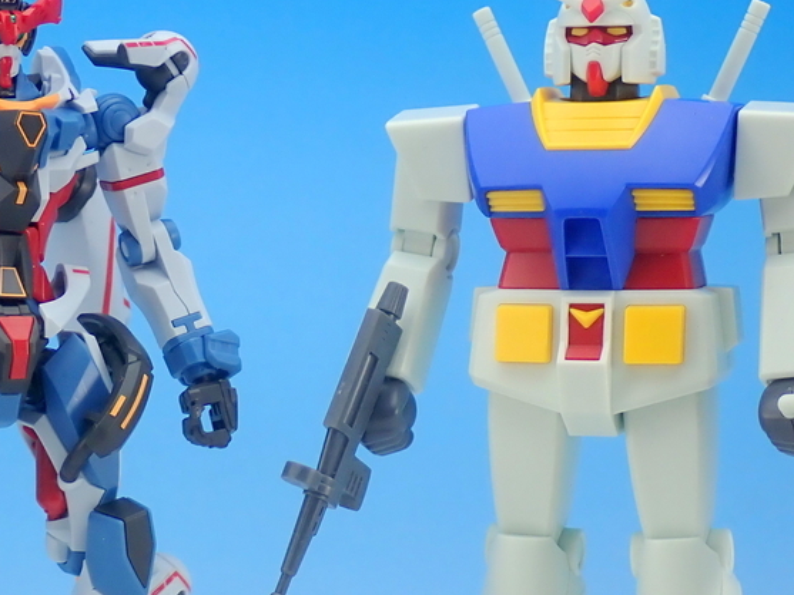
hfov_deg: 17.2
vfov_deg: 13.0
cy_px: 434
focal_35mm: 114
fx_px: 2615
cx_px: 287
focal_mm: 11.09
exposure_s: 1/30
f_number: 3.6
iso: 100
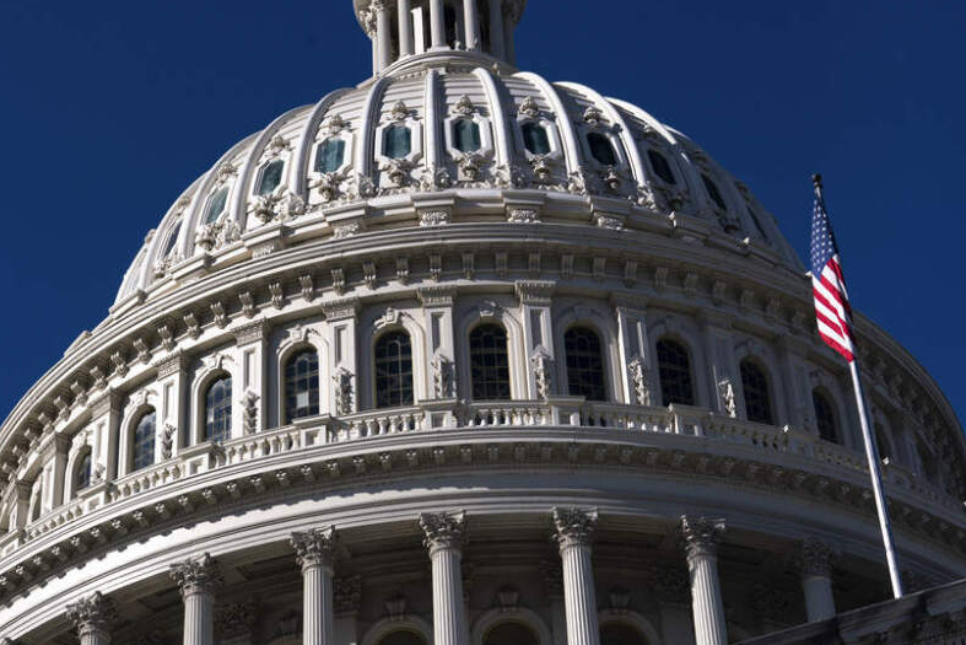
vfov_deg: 15.4
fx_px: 2388
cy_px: 373
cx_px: 426
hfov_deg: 22.9
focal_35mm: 89
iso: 250
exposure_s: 1/1250
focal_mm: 70
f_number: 10
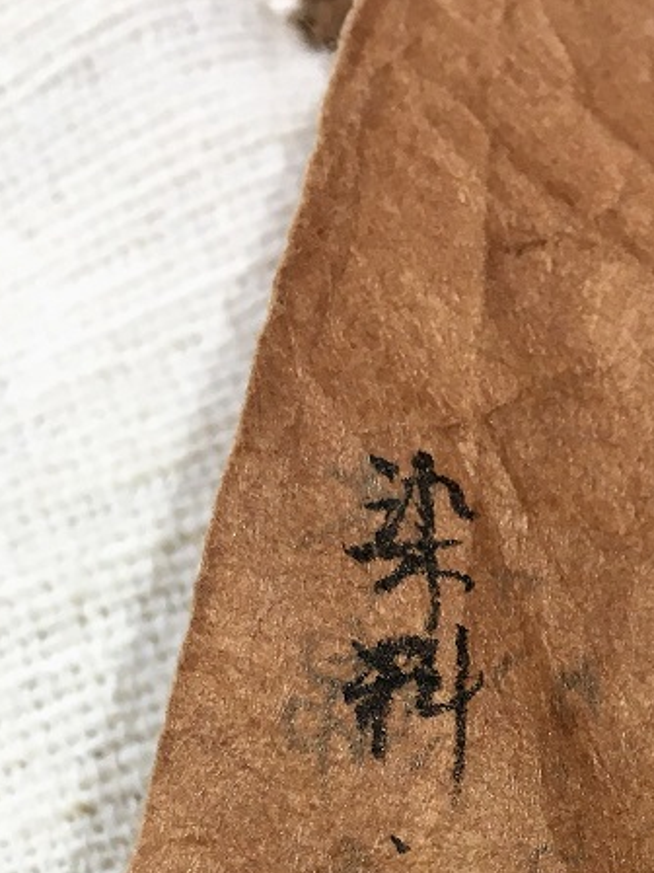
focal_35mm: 69
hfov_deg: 21.0
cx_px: 547
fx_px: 1738
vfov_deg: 26.4
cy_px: 902
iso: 32
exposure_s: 1/40
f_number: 2.2
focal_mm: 4.15
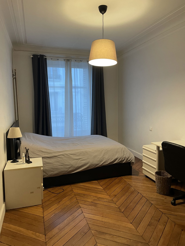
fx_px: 185
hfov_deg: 53.1
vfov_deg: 67.3
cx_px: 92
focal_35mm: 26
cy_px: 123
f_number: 1.6
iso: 320
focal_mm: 4.2
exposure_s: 1/50
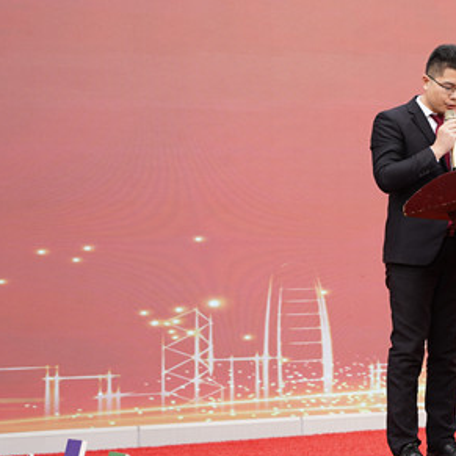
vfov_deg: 16.9
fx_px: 1535
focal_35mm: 103
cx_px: 583
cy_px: 179
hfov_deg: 16.1
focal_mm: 47
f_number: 3.2
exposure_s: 1/400
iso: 125
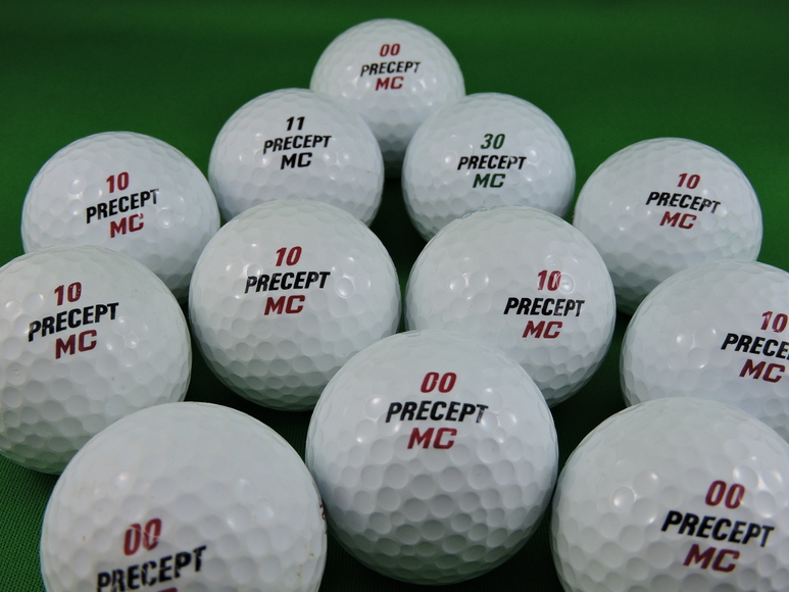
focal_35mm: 40
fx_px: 912
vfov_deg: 36.0
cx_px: 394
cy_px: 296
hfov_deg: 46.8
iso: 100
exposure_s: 1/80
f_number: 3.8
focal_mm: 7.2
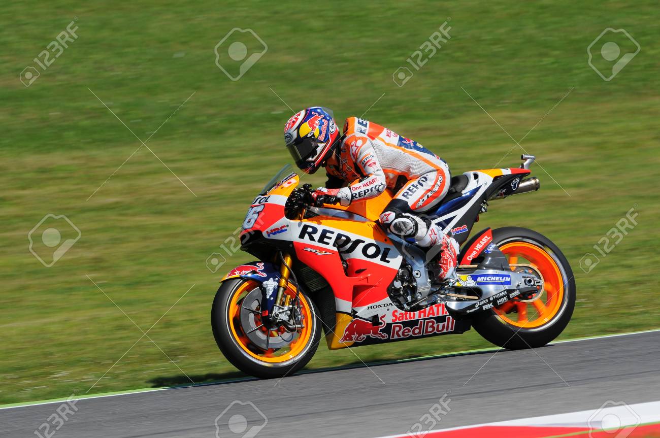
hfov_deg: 4.6
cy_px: 219
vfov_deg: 3.0
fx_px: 8239
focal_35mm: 450
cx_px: 330
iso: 250
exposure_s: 1/640
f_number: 10
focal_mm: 300
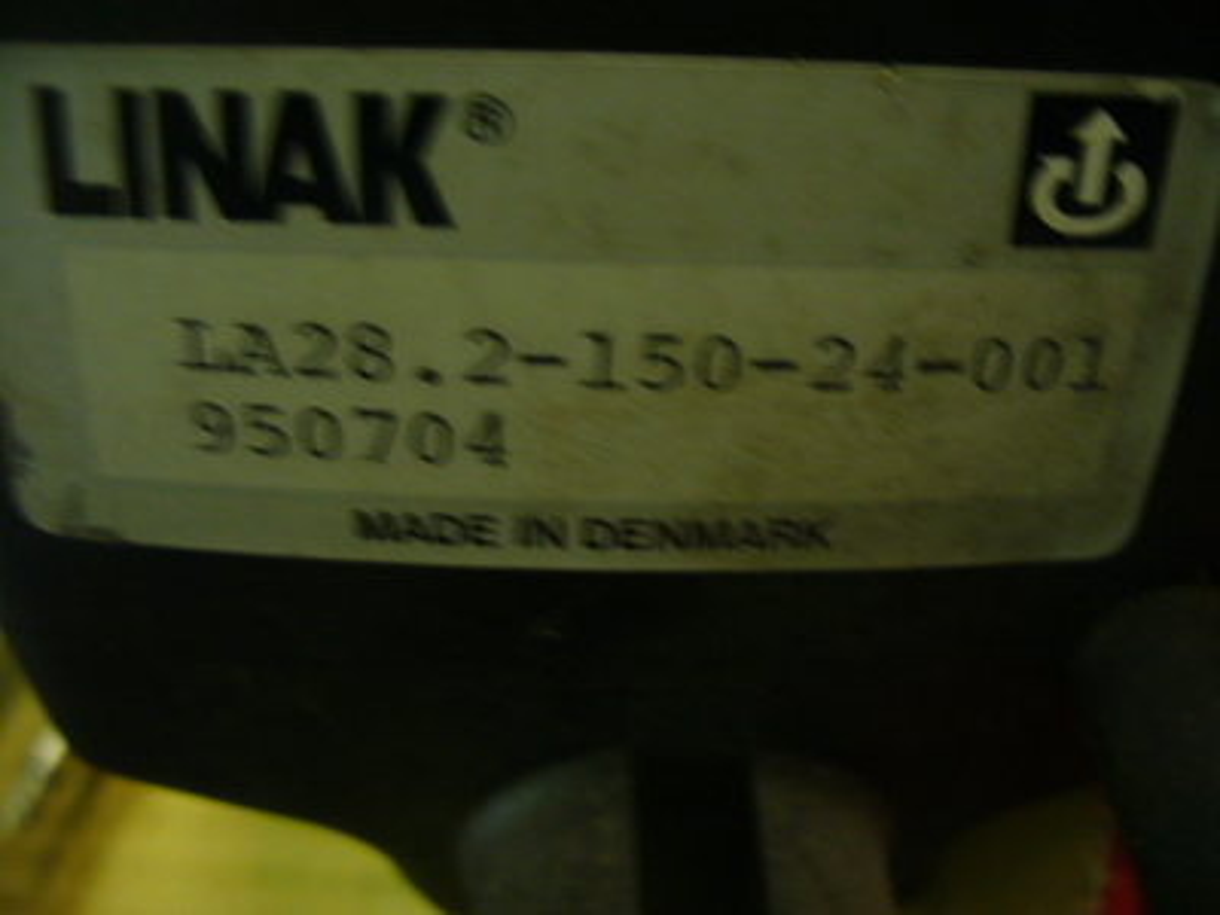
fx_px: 1304
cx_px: 610
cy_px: 458
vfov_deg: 38.7
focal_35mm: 37
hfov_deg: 50.1
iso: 200
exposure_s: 1/8
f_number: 2.8
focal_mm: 6.1
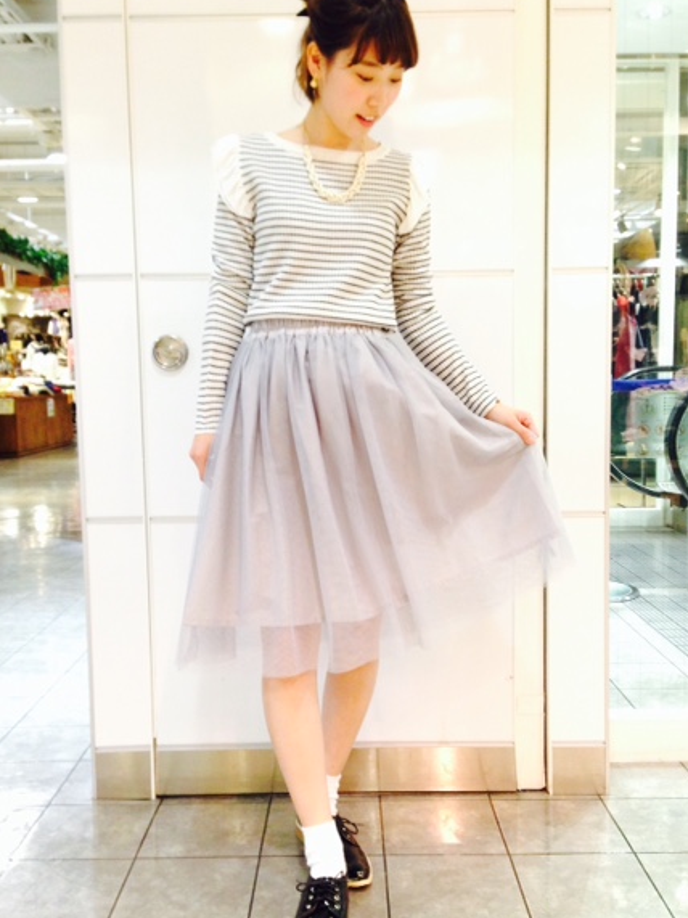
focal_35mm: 37
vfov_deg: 50.1
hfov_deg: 38.7
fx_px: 981
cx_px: 347
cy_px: 465
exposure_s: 1/20
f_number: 2.4
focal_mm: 4.12
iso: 125
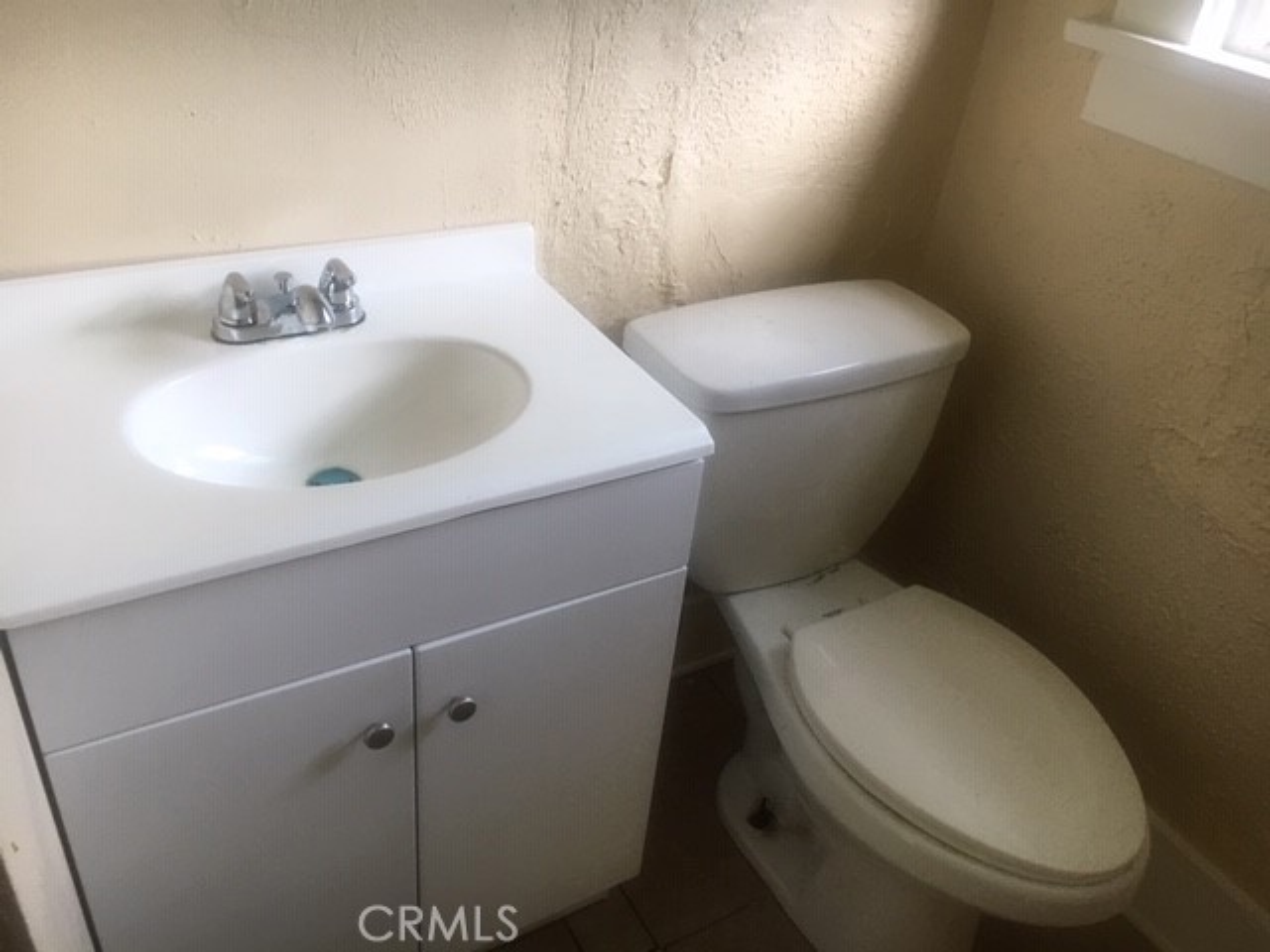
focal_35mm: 29
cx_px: 635
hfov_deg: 61.7
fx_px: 1064
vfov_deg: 48.2
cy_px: 476
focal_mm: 4.15
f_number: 2.2
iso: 40
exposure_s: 1/30
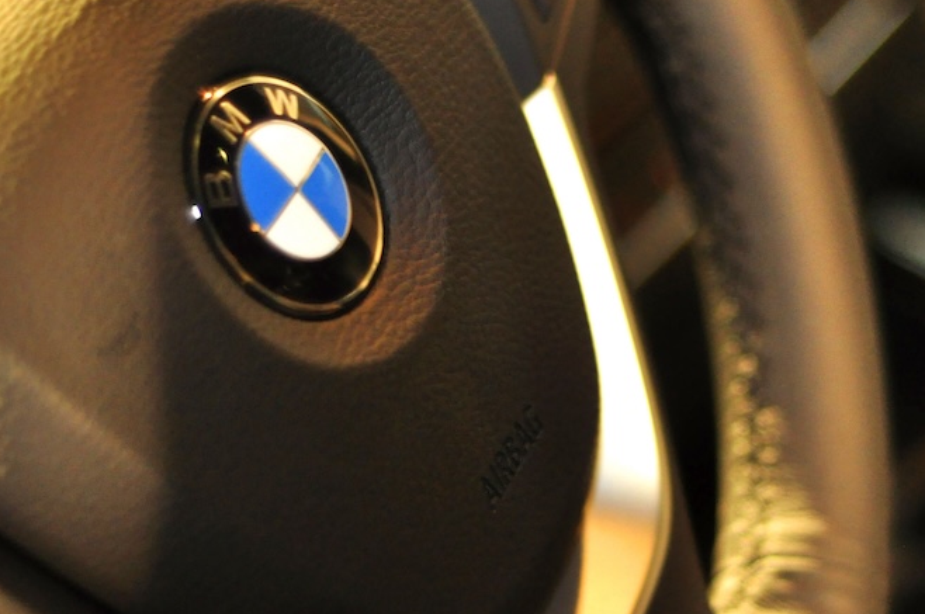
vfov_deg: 9.4
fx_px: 3747
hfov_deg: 14.0
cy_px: 410
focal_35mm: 146
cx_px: 669
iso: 800
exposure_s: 1/50
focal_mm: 50
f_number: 2
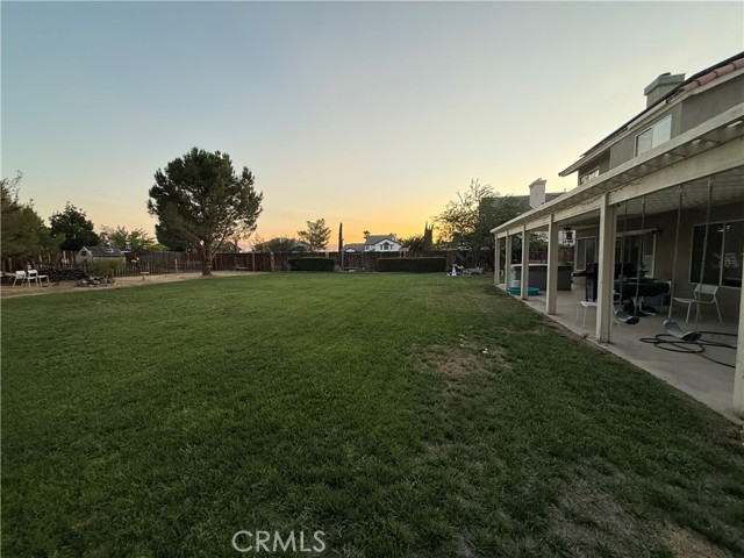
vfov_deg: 85.7
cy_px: 279
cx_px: 372
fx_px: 301
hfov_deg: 102.1
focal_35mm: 14
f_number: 2.2
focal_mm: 2.22
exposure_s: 1/99
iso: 40
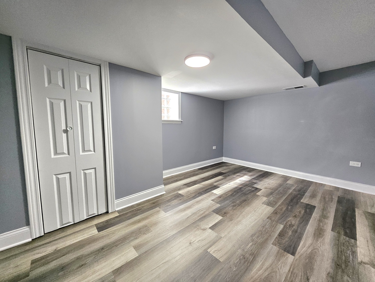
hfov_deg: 106.2
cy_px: 141
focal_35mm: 13
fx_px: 141
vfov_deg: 89.9
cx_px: 188
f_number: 2.2
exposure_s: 1/60.2
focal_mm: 1.74
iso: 200
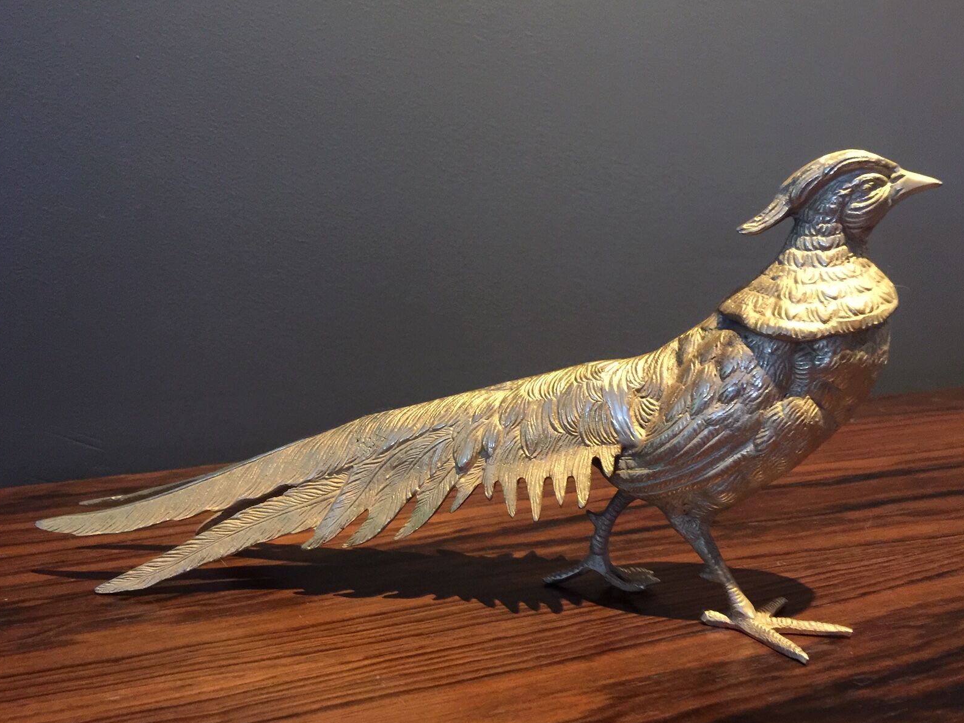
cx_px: 492
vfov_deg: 46.8
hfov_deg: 60.0
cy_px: 363
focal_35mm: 30
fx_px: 835
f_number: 2.2
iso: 125
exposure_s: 1/8
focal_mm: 4.15
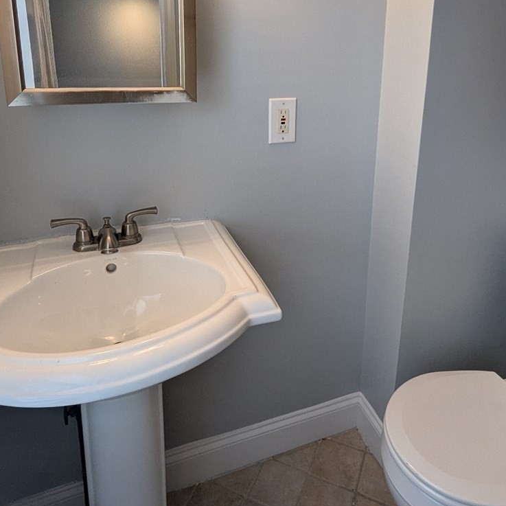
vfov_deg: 63.2
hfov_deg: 65.0
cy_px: 163
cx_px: 271
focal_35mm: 24
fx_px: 397
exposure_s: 1/60
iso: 51
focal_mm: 1.95
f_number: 2.2
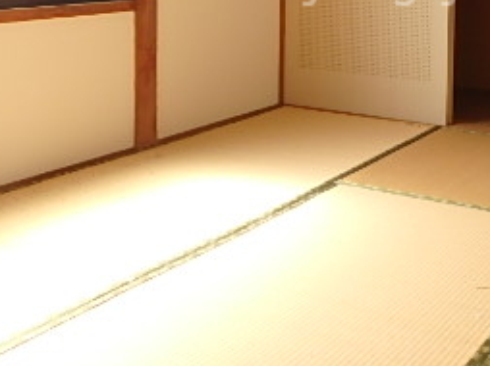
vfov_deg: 25.8
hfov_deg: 34.3
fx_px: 750
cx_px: 434
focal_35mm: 53
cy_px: -17
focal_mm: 3.7
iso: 160
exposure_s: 1/60
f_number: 3.5
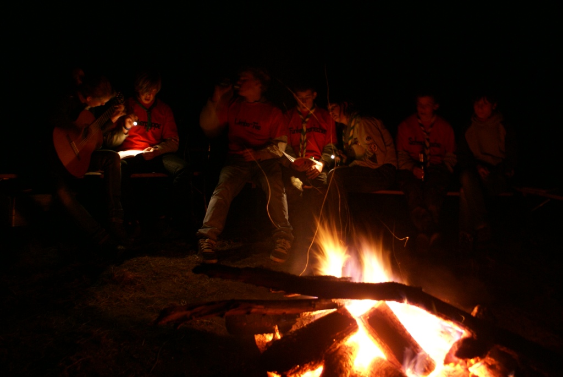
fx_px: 470
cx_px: 282
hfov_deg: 61.9
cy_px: 188
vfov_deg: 43.7
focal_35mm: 30
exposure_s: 1
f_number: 4
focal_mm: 20
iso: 400
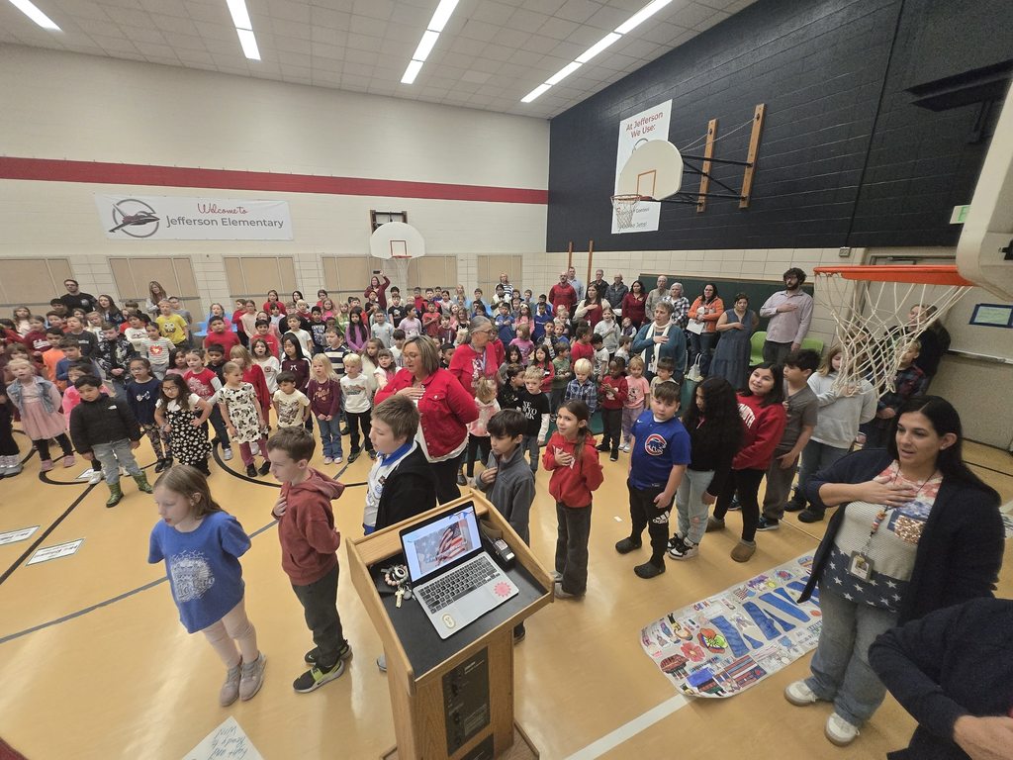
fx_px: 380
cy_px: 380
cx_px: 506
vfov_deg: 89.9
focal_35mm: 13
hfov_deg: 106.2
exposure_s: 1/60
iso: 400
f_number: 2.2
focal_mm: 1.7
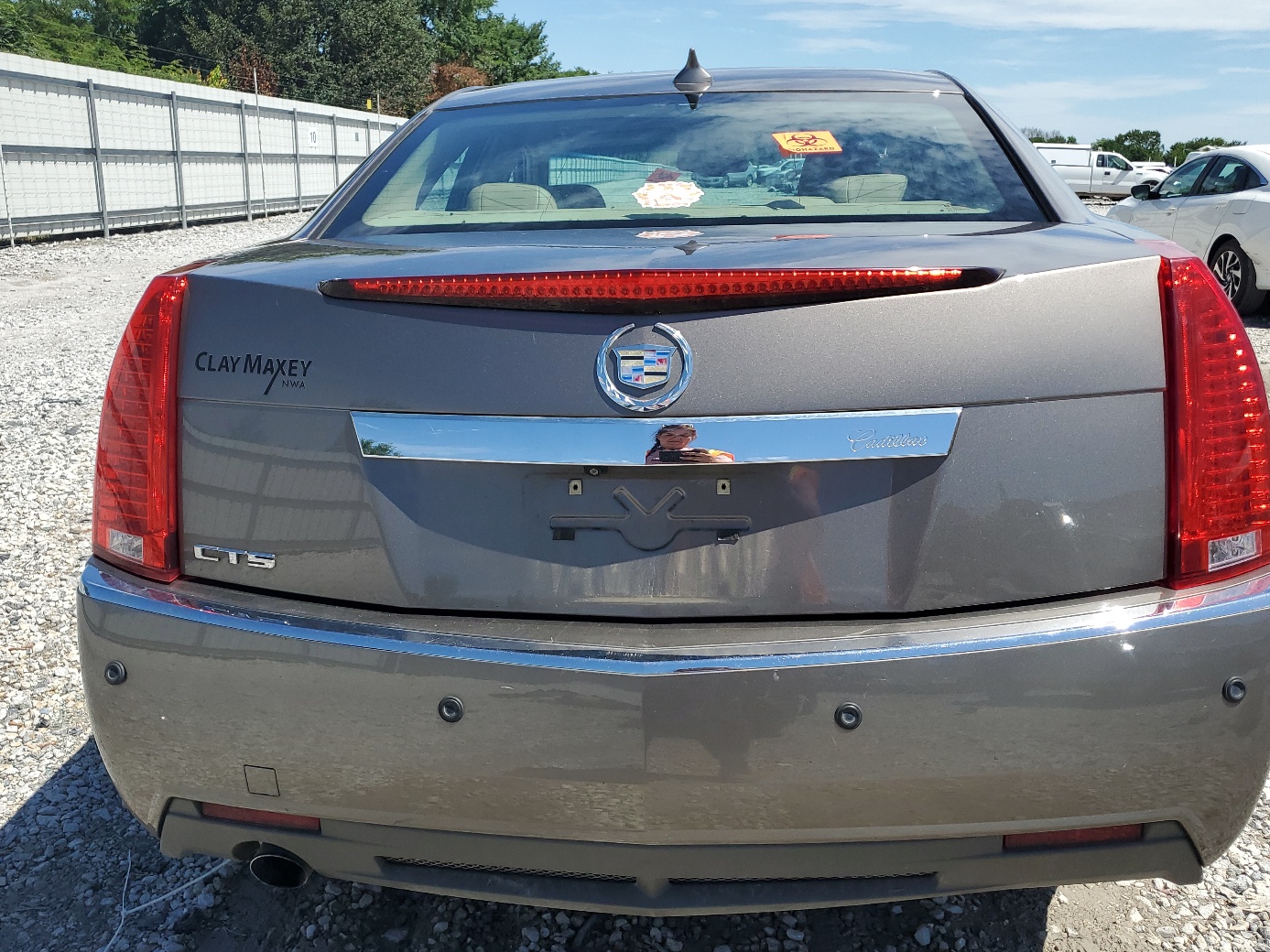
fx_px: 1101
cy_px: 503
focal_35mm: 30
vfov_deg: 46.8
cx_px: 639
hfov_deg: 60.0
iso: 50
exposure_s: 1/3333
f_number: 1.5
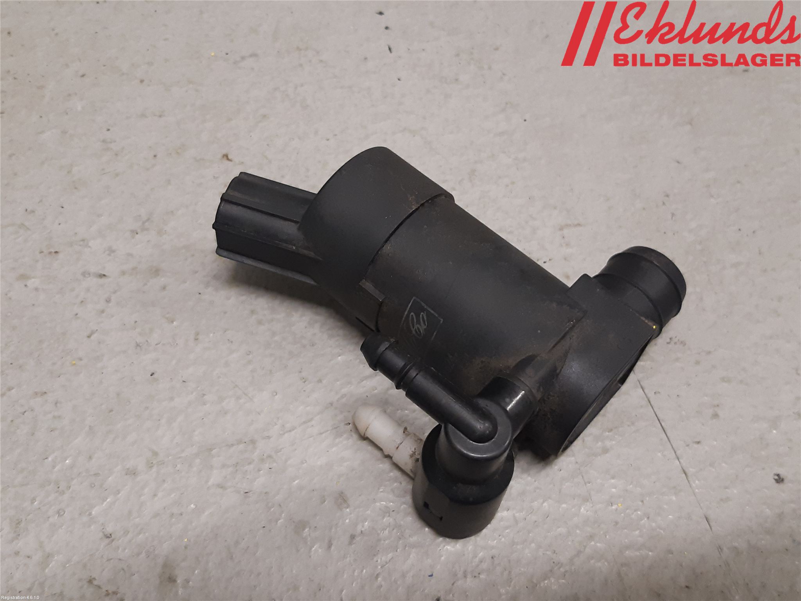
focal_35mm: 26
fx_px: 602
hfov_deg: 67.3
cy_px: 300
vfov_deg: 53.1
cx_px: 400
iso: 160
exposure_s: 1/50
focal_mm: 3.93
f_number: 1.7
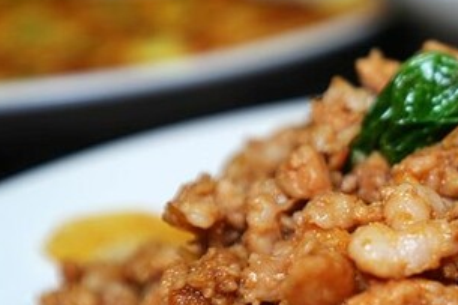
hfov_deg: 23.6
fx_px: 992
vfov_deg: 17.5
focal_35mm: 78
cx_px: 559
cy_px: 186
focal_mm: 28
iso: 160
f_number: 3.5
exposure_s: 1/50
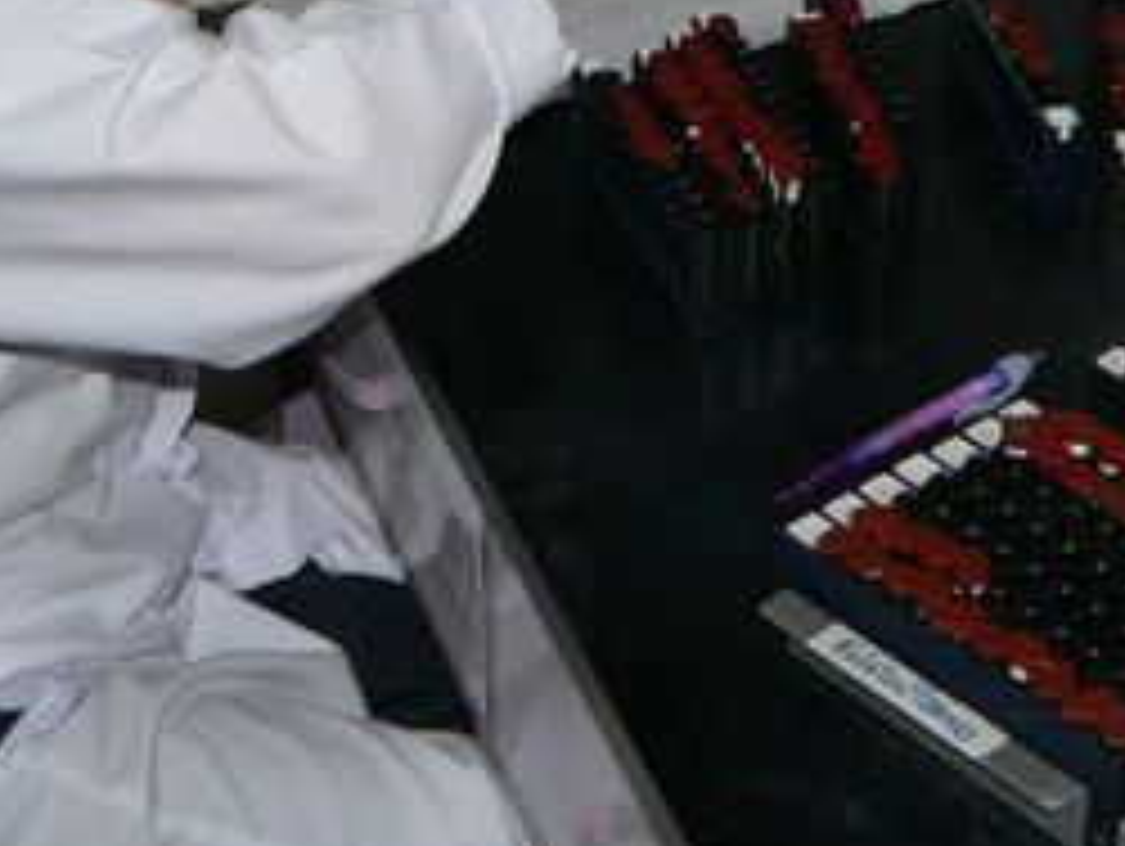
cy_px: -22
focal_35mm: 92
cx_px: 846
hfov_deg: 21.1
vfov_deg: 15.8
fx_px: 2993
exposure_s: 1/60
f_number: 2.8
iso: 100
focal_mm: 6
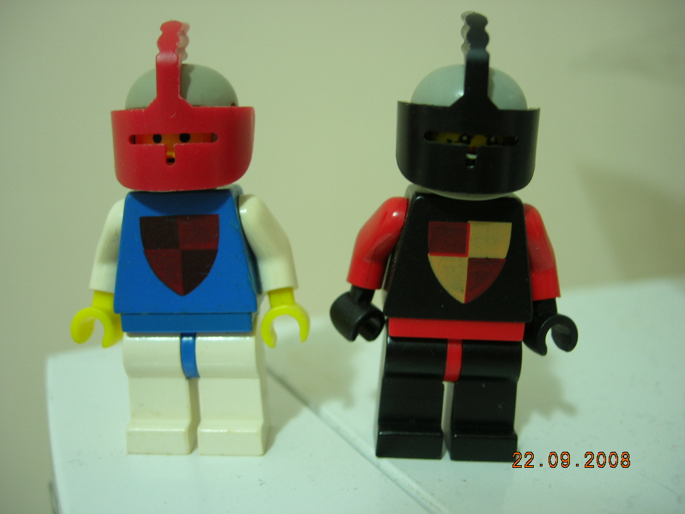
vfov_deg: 37.7
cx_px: 342
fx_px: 752
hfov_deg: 49.0
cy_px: 257
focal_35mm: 38
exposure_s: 1/3.4
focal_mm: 7.8
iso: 76
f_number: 2.8
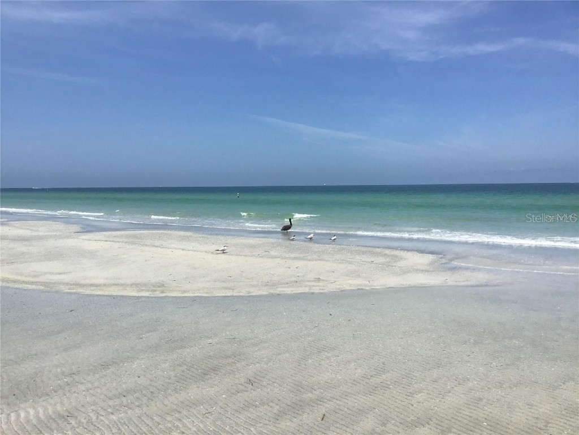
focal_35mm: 31
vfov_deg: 45.4
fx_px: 519
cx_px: 290
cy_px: 218
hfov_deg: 58.4
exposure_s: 1/3135
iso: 25
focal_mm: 3.3
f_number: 2.4
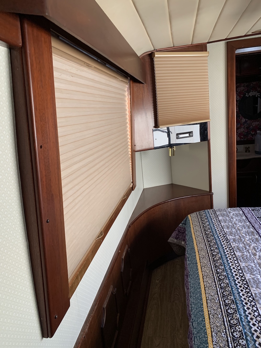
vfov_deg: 67.3
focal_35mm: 26
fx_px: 261
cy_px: 174
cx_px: 130
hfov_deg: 53.1
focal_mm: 4.25
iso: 160
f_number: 1.8
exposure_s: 1/60
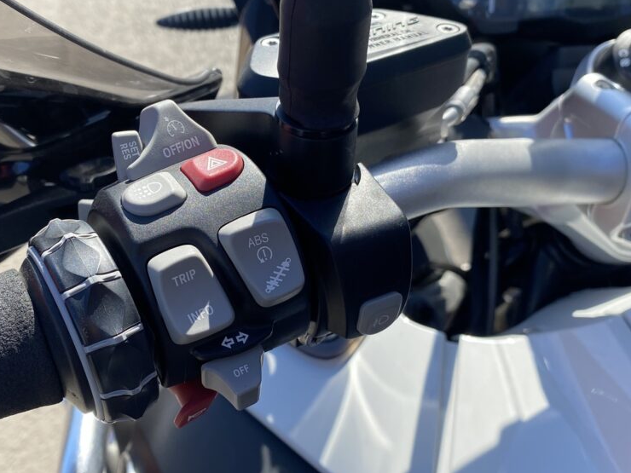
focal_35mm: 36
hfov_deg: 51.0
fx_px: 656
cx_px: 250
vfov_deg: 39.6
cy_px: 251
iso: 32
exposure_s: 1/1043
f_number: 1.8
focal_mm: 4.25
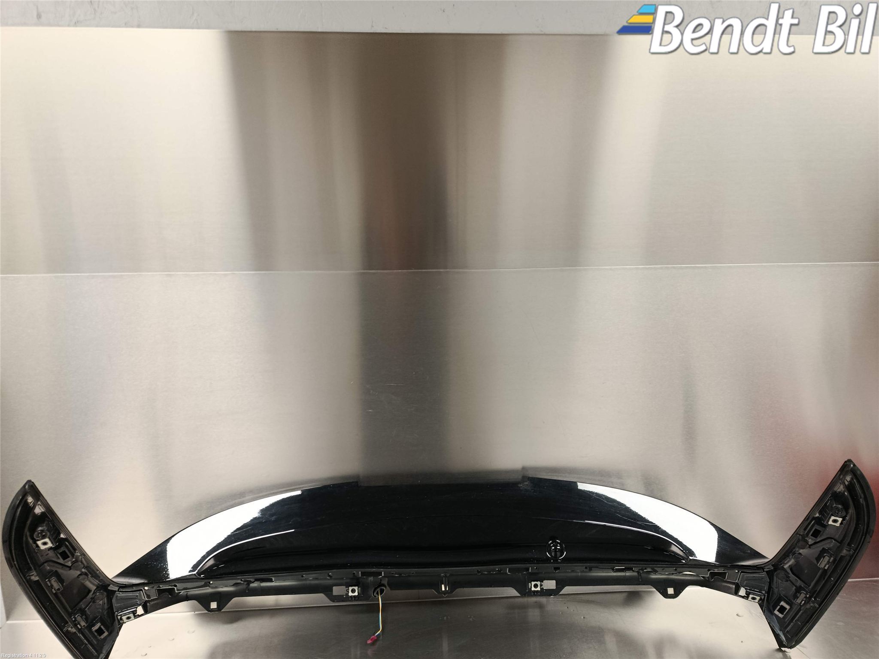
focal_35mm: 24
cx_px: 440
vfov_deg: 56.8
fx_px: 609
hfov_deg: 71.6
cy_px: 330
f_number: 1.7
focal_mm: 5.24
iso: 1274
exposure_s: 1/33.3
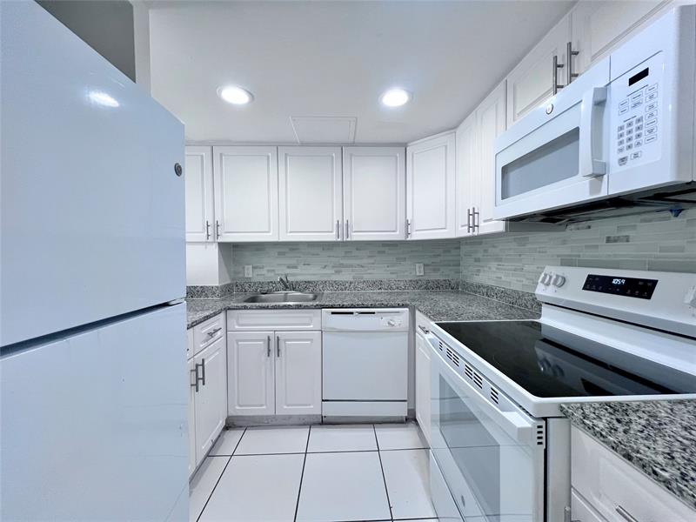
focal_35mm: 13
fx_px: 261
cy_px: 261
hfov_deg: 106.2
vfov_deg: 89.9
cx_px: 348
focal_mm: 1.57
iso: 100
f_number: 1.8
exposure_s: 1/120
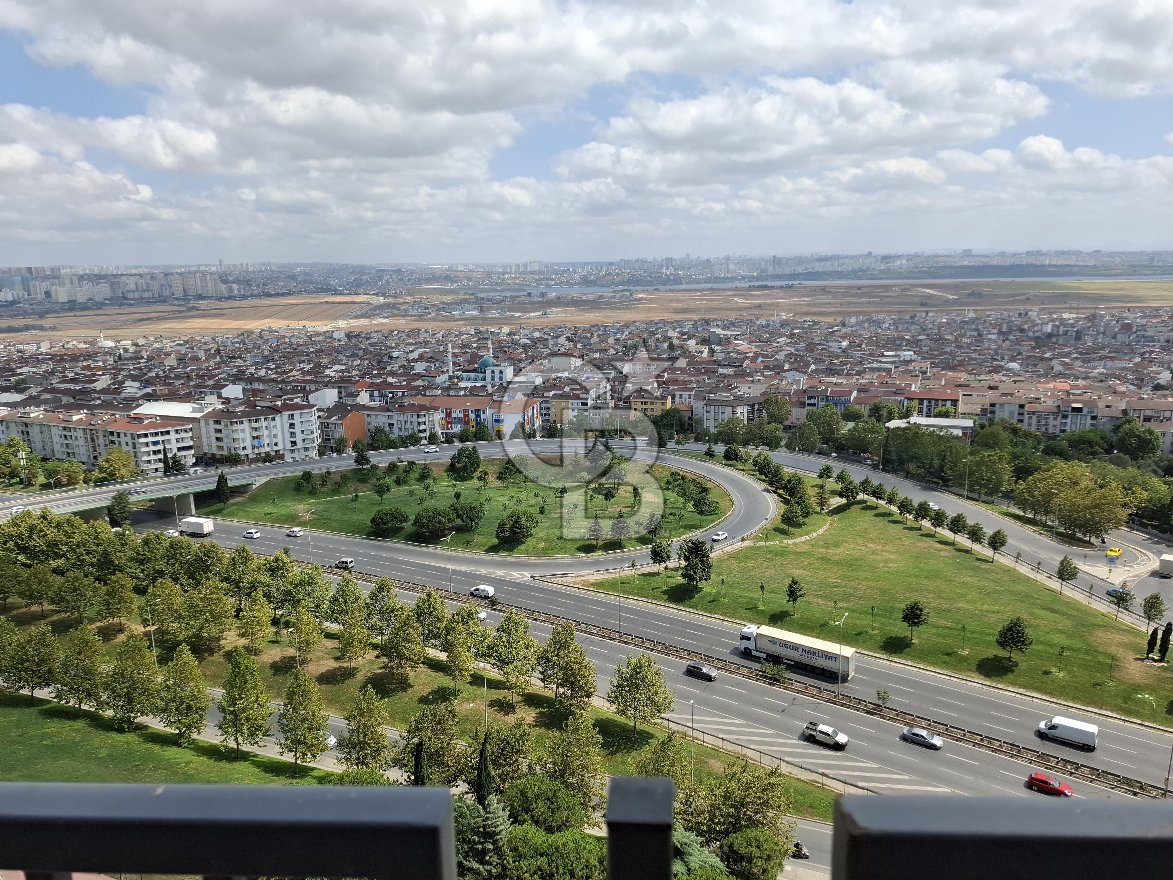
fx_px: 779
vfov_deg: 58.9
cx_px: 586
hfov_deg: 73.9
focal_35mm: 23
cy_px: 440
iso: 50
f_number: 1.8
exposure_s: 1/1328
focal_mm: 5.54
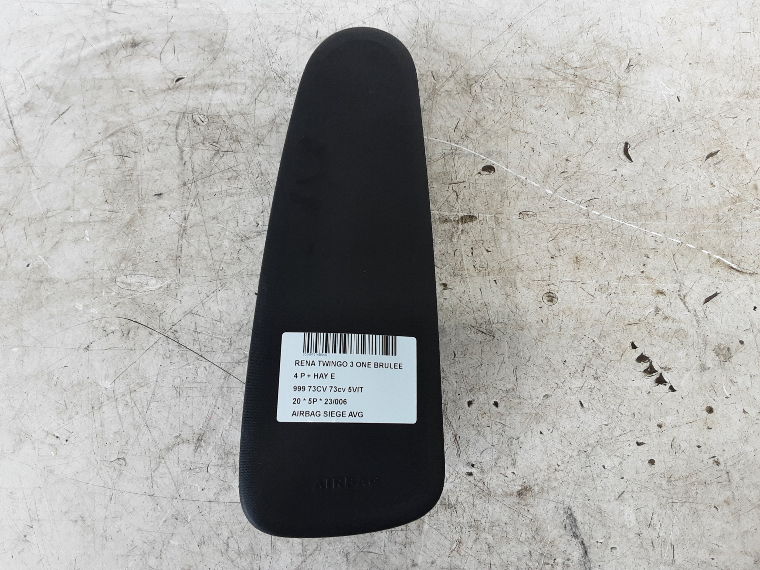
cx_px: 380
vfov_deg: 51.4
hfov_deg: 65.3
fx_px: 593
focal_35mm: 27
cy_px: 285
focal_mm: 2.91
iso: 64
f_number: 1.9
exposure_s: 1/50
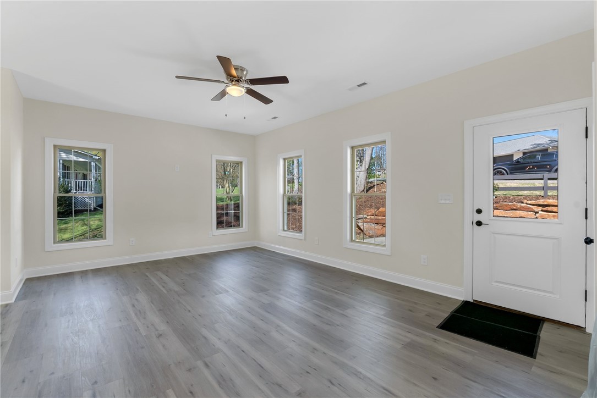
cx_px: 298
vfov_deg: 73.8
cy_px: 199
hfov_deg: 96.7
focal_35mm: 16
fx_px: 265
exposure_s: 1/13
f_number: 8
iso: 100
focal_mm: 16
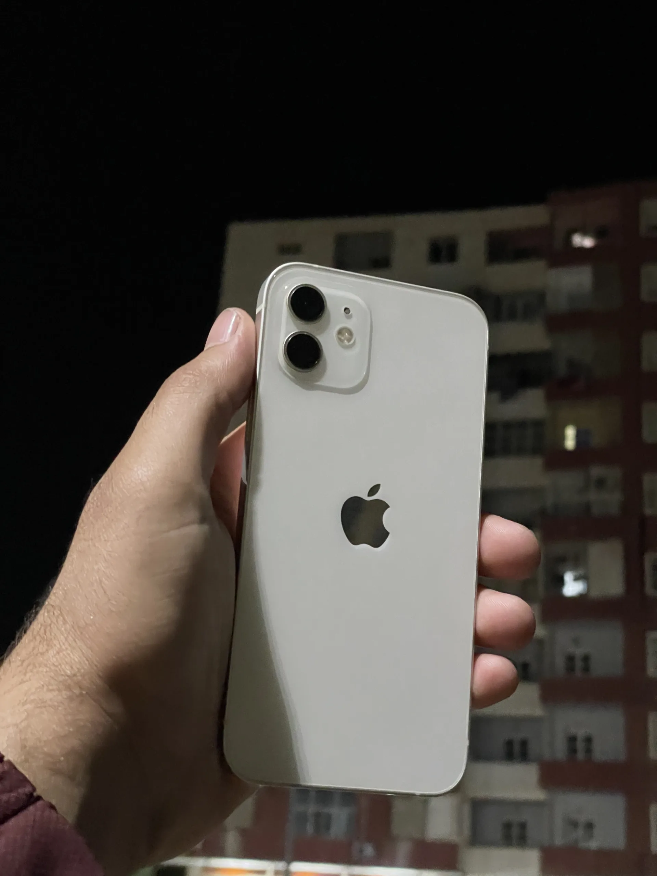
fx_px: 1316
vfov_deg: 36.8
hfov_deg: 28.0
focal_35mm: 52
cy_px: 438
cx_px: 328
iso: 1000
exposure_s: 1/25
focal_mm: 6
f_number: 2
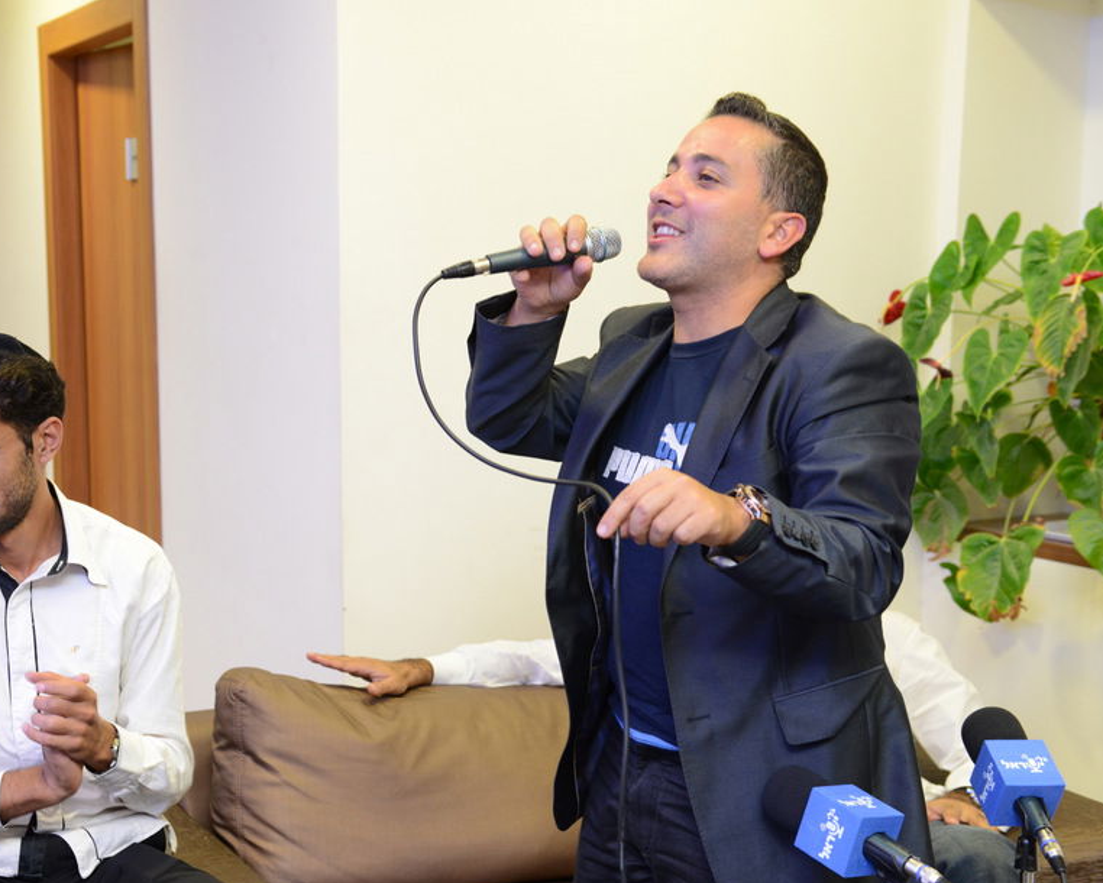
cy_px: 482
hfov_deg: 35.0
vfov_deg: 28.6
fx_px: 1731
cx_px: 372
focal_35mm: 53
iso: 1600
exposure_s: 1/80
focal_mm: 42
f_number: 5
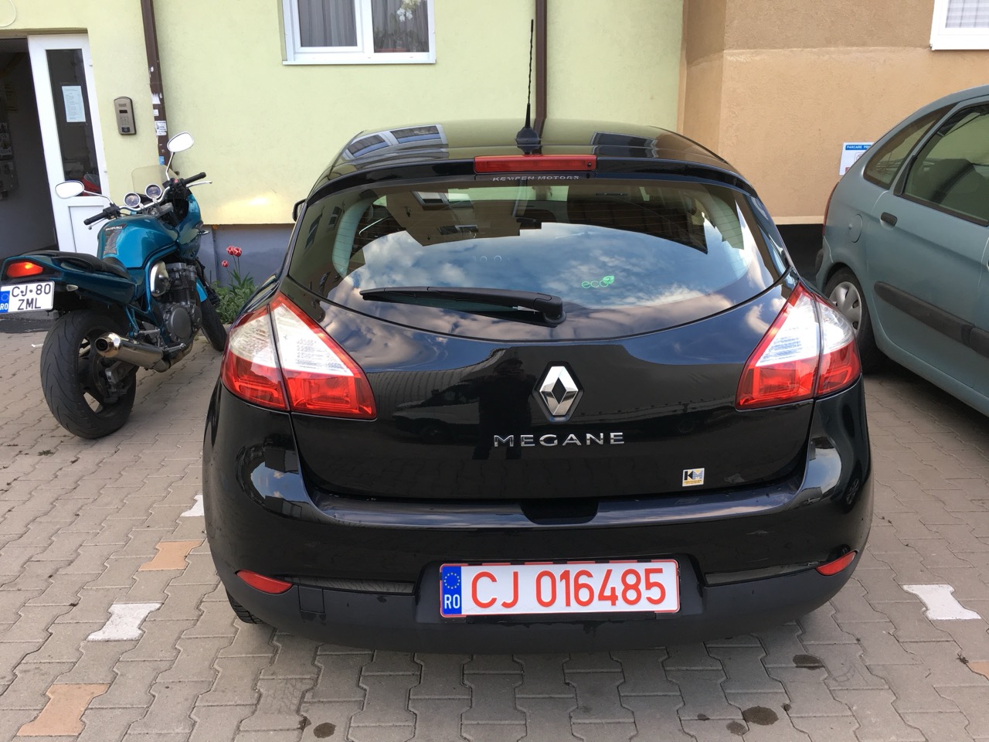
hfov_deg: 61.7
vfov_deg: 48.2
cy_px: 371
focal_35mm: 29
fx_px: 829
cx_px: 494
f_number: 2.2
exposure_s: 1/100
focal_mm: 4.15
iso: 40
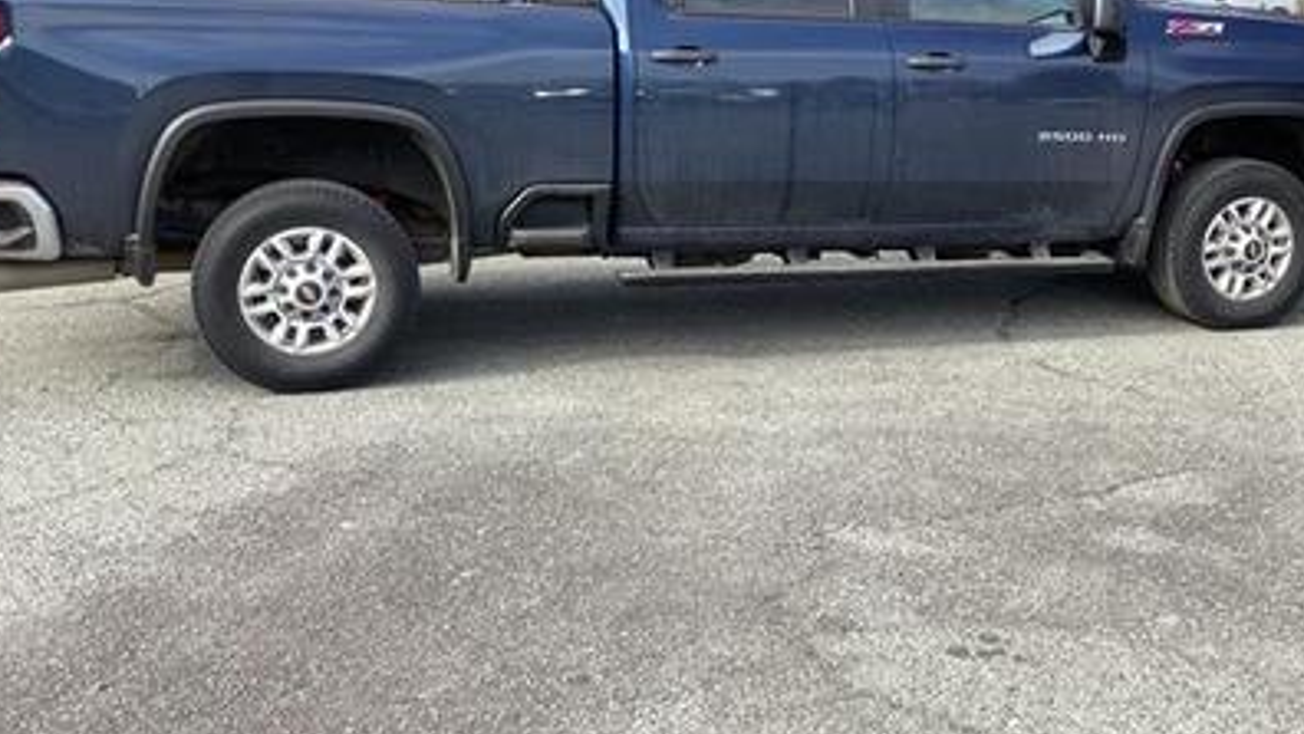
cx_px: 777
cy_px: 250
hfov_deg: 47.1
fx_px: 1487
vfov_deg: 27.6
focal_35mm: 43
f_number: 2.4
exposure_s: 1/334
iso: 25
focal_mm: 3.3
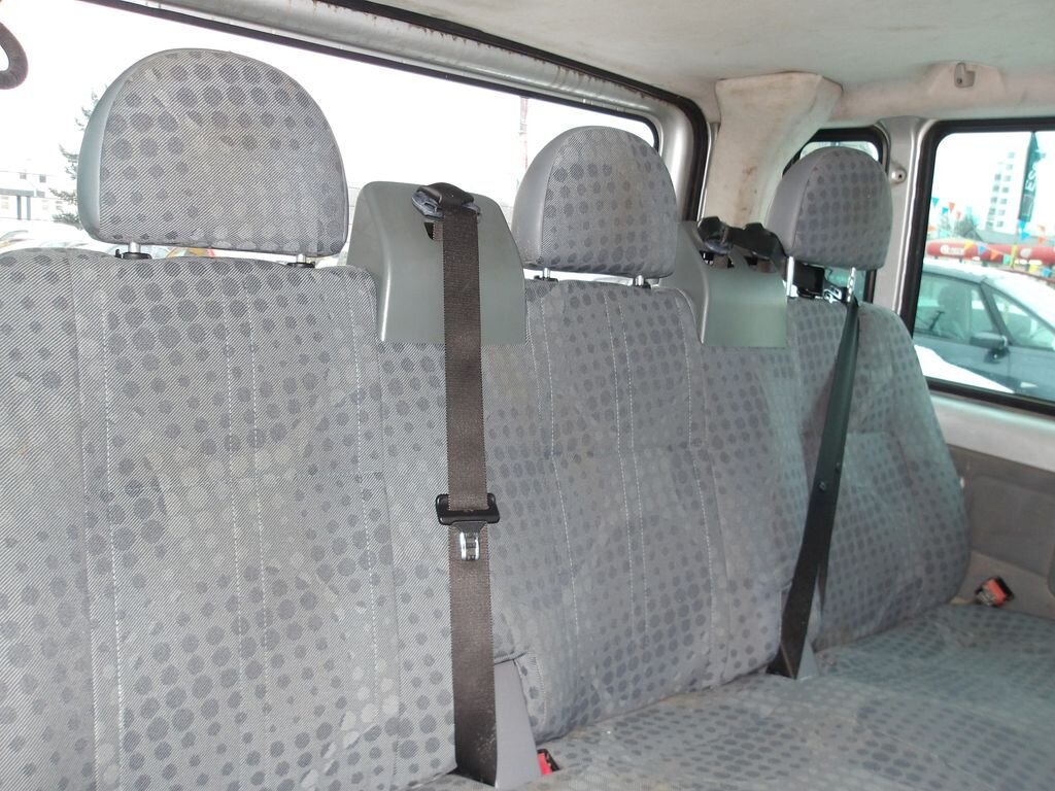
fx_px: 823
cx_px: 528
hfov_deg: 65.3
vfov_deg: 51.4
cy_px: 396
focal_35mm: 27
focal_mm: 4.9
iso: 200
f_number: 3
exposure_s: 1/15
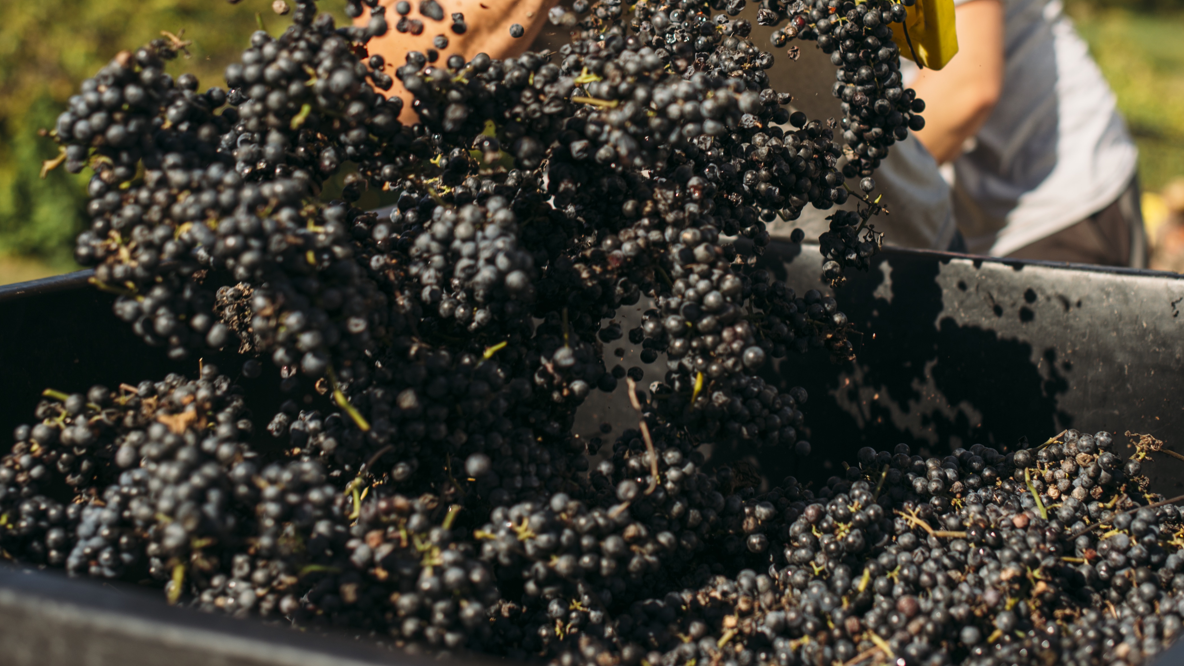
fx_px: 2386
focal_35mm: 76
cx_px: 592
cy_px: 115
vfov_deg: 15.8
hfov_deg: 27.9
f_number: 2.8
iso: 100
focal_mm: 50
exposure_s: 1/2000
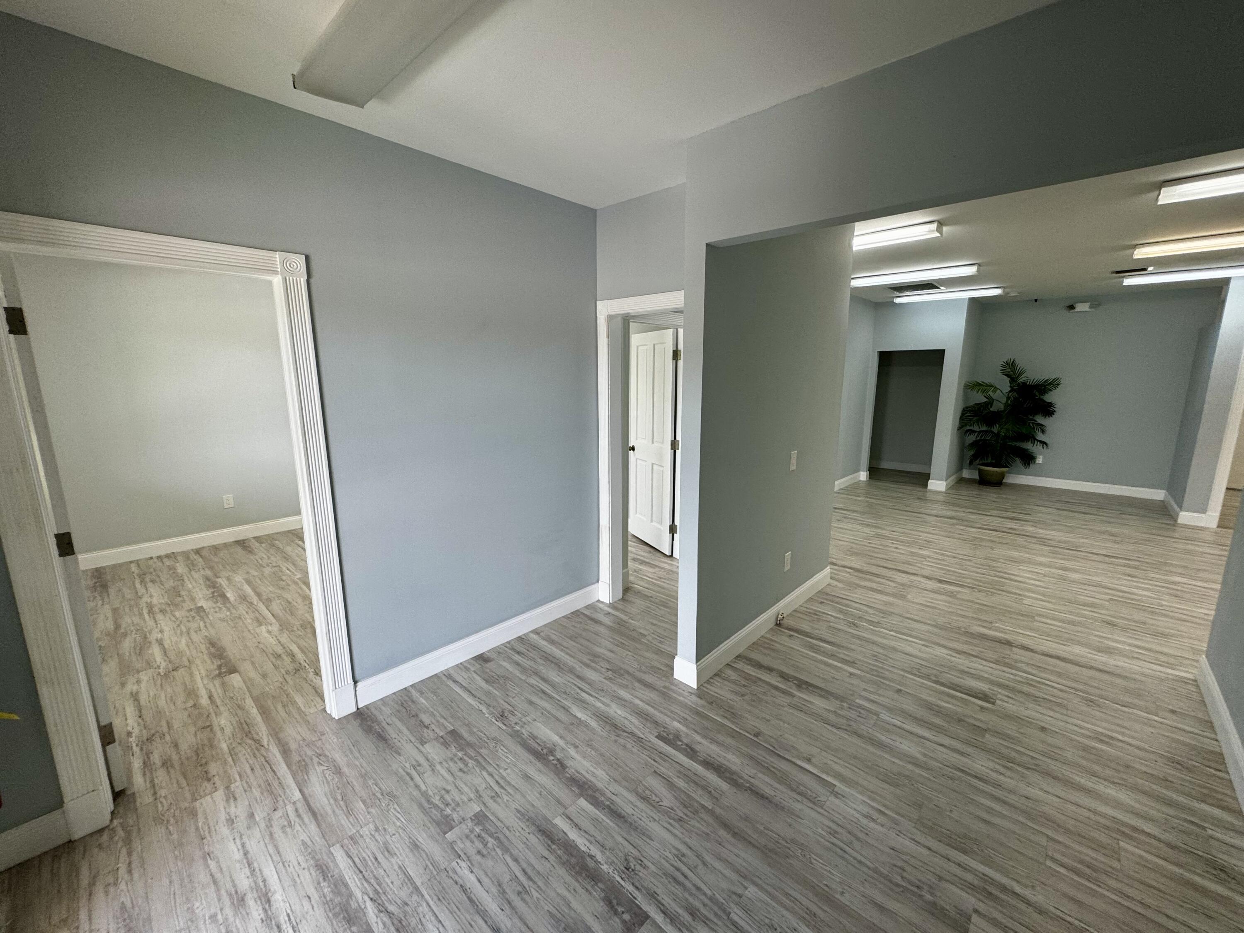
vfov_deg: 85.7
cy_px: 466
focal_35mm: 14
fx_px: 503
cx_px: 622
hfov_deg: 102.1
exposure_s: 1/120
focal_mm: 2.22
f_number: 2.2
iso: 125
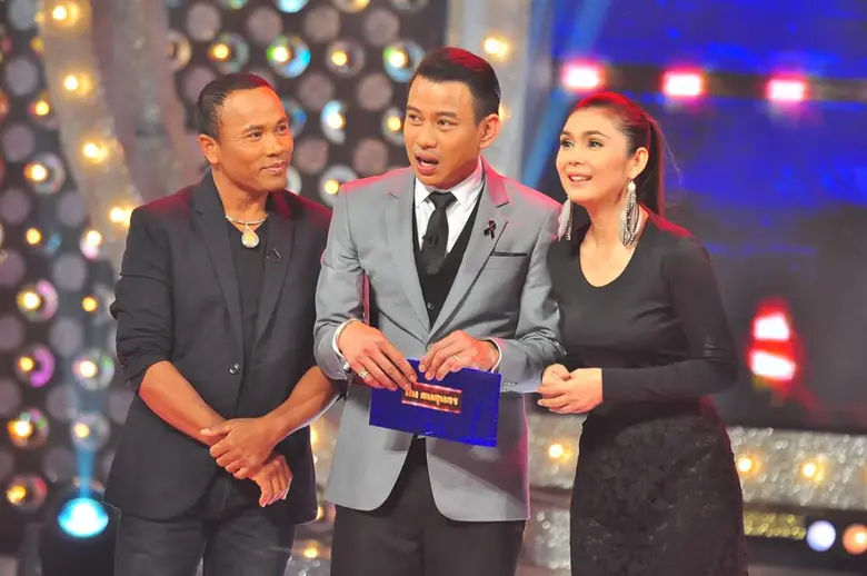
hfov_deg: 6.9
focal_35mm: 300
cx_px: 434
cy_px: 288
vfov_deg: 4.6
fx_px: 7216
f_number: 3.5
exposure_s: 1/500
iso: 2000
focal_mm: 200
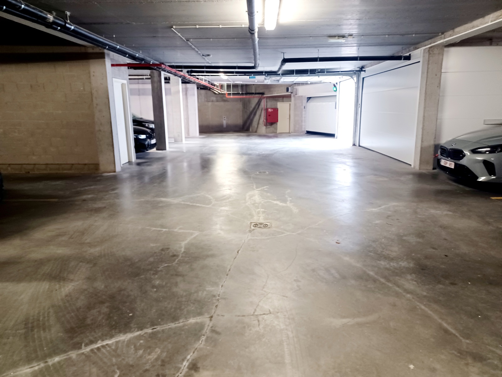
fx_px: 363
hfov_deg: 69.4
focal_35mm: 25
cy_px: 188
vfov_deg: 54.9
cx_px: 251
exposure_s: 1/25
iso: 500
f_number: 1.8
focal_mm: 4.6
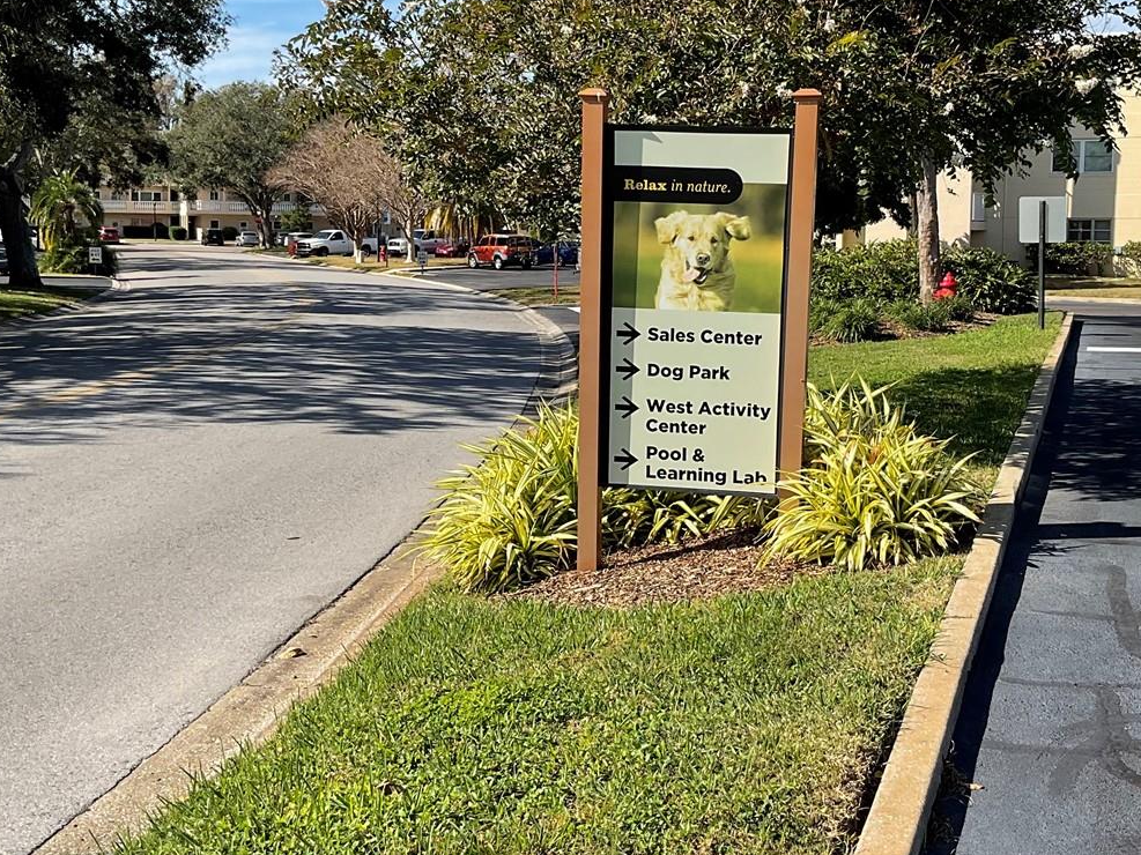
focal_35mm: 47
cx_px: 651
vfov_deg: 30.8
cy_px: 362
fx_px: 1549
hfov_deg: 40.3
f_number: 1.8
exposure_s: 1/1577
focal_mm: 3
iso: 16
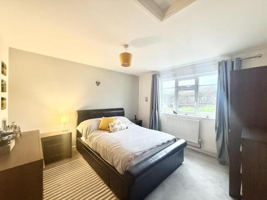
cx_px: 134
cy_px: 100
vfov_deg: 85.7
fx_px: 108
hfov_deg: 102.1
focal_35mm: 14
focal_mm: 2.22
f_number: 2.2
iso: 320
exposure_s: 1/50
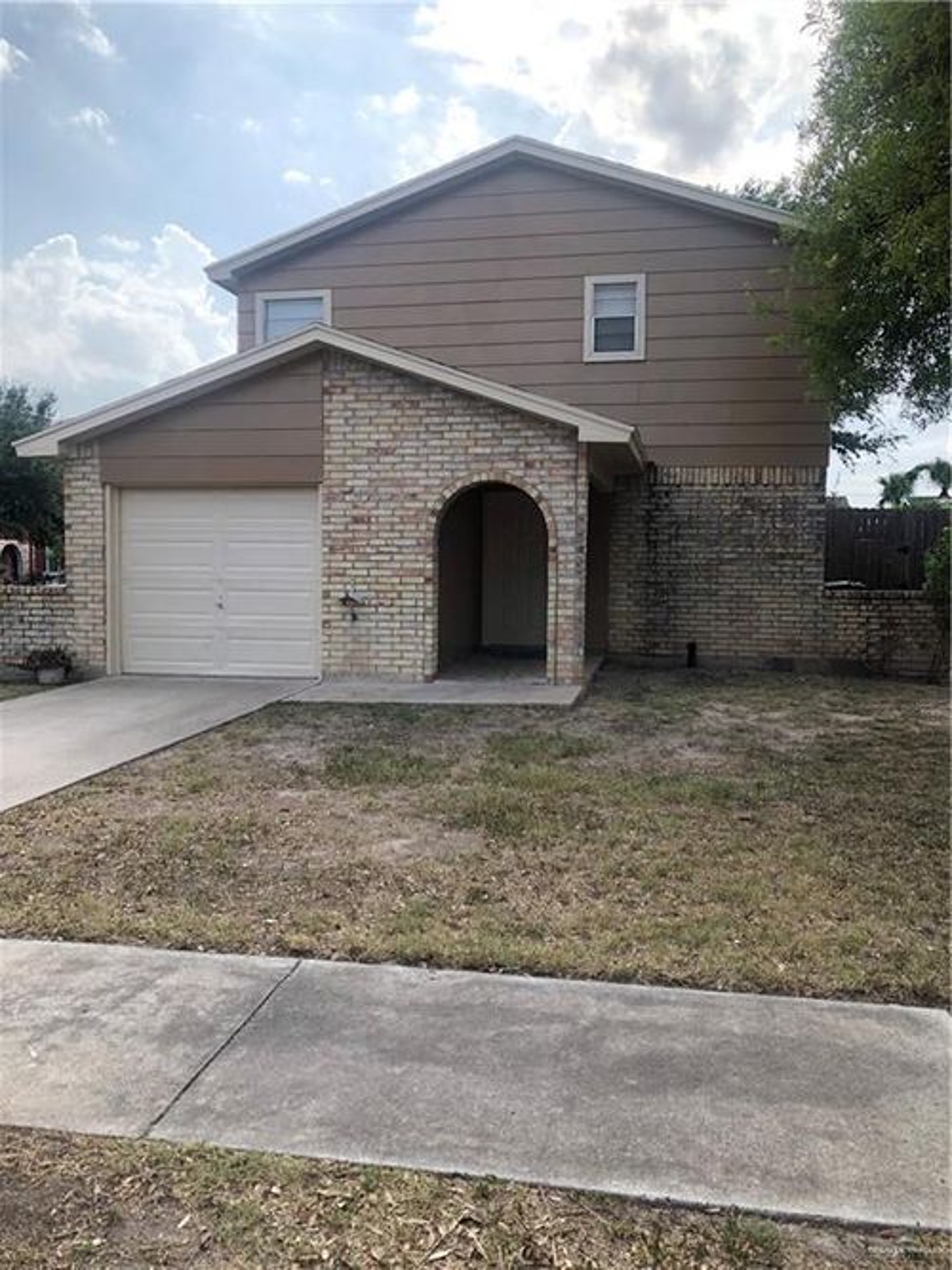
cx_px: 476
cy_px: 635
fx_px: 1027
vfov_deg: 63.5
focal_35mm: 28
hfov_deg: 49.7
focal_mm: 3.99
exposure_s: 1/674
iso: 20
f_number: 1.8
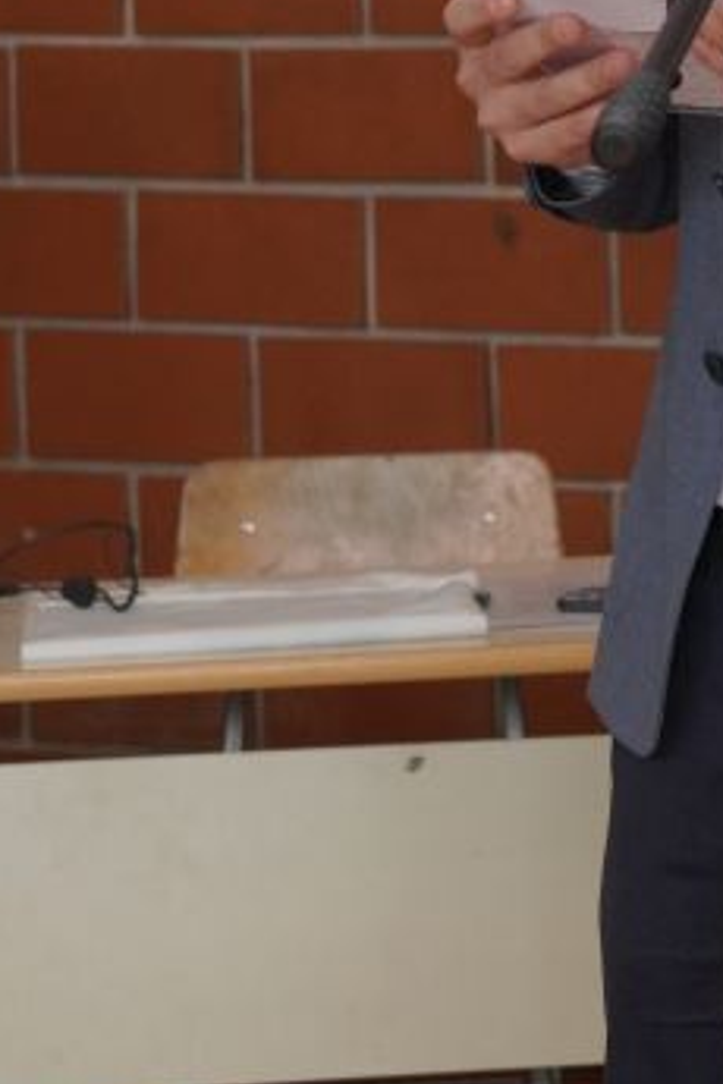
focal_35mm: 215
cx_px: 974
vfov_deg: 9.5
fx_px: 6476
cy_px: 57
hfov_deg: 6.3
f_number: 4.5
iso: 1000
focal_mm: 50
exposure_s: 1/200
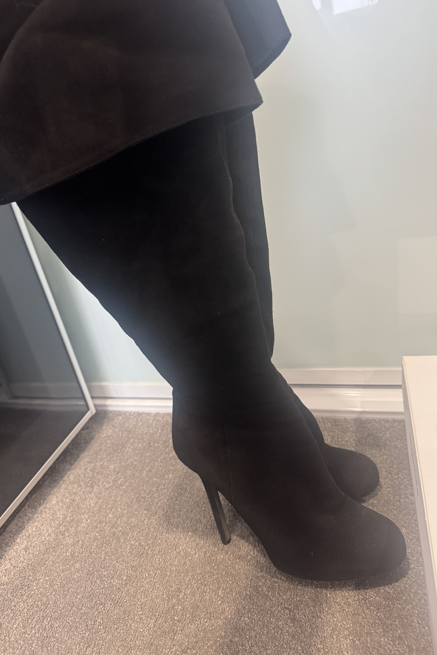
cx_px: 205
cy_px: 328
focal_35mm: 25
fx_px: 455
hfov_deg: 51.2
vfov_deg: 71.5
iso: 320
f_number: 1.78
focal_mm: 6.76
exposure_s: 1/50
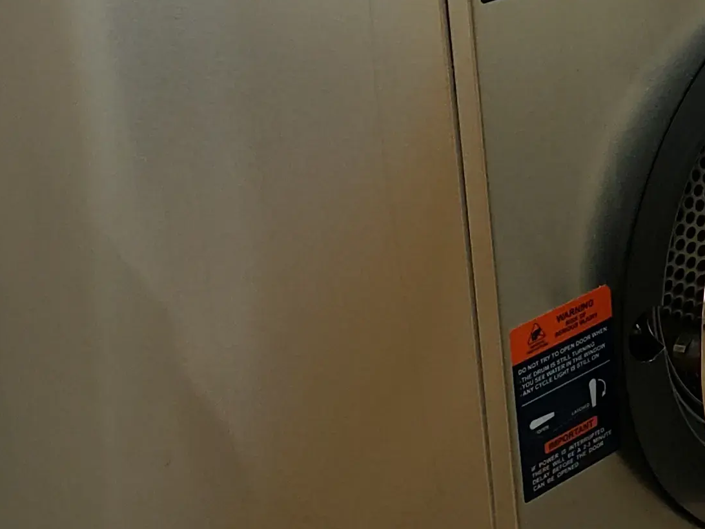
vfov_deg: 15.3
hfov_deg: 17.0
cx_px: 1258
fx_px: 1955
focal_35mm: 96
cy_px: 70
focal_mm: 4.3
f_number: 2.4
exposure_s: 1/60
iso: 160
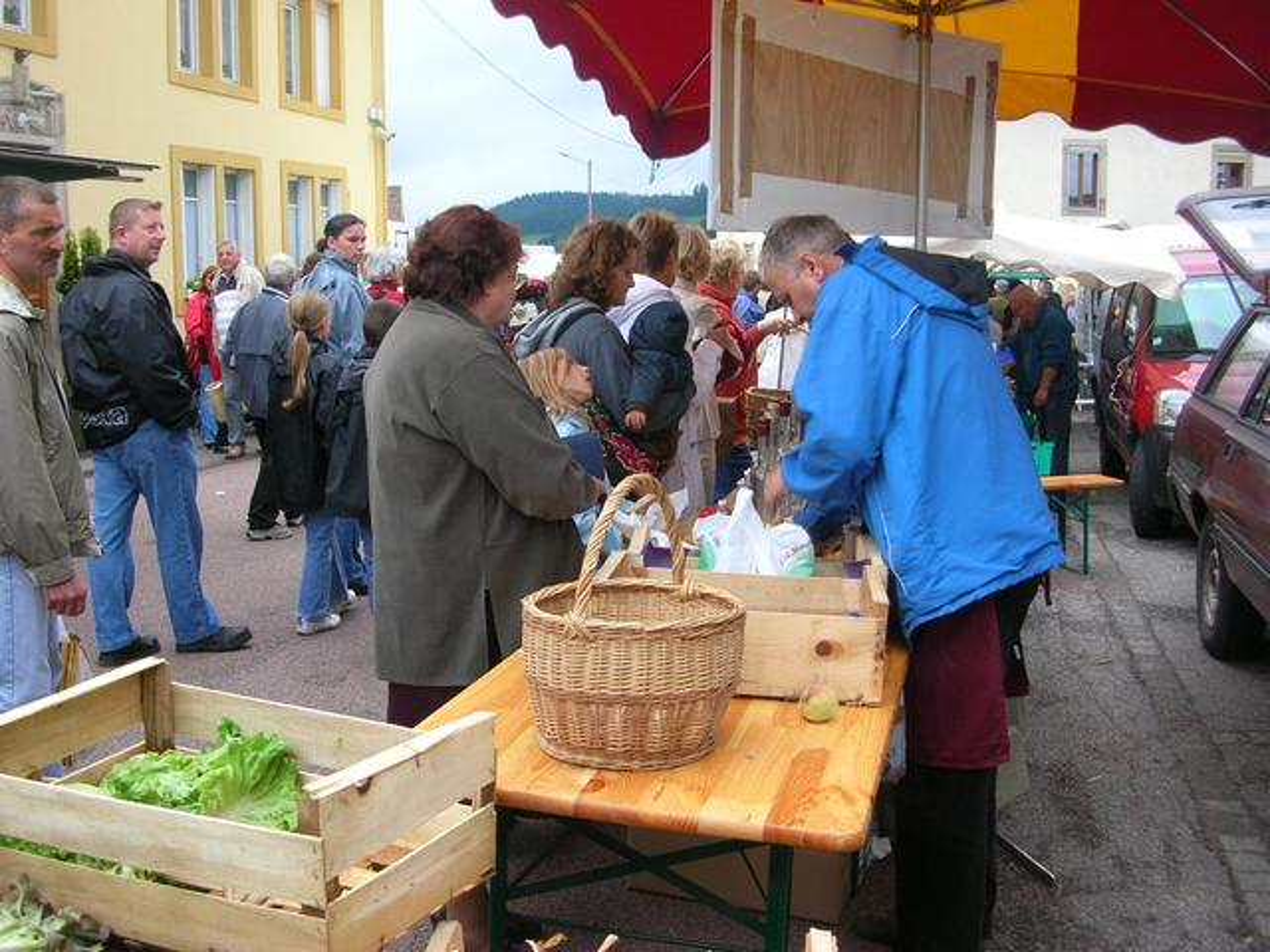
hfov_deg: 52.6
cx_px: 635
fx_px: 1284
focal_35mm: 35
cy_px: 476
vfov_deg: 40.7
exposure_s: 1/49.1
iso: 50
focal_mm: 5.8
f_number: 2.8
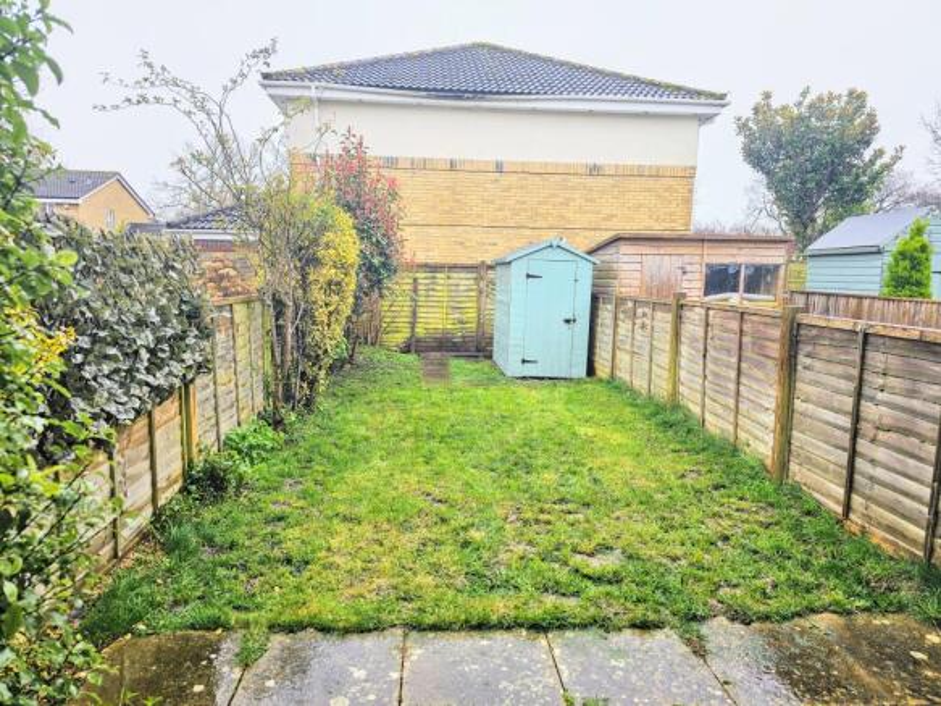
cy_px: 353
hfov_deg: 73.9
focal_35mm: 23
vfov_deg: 58.9
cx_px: 470
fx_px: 625
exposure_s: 1/180
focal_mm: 6.3
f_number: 1.7
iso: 12
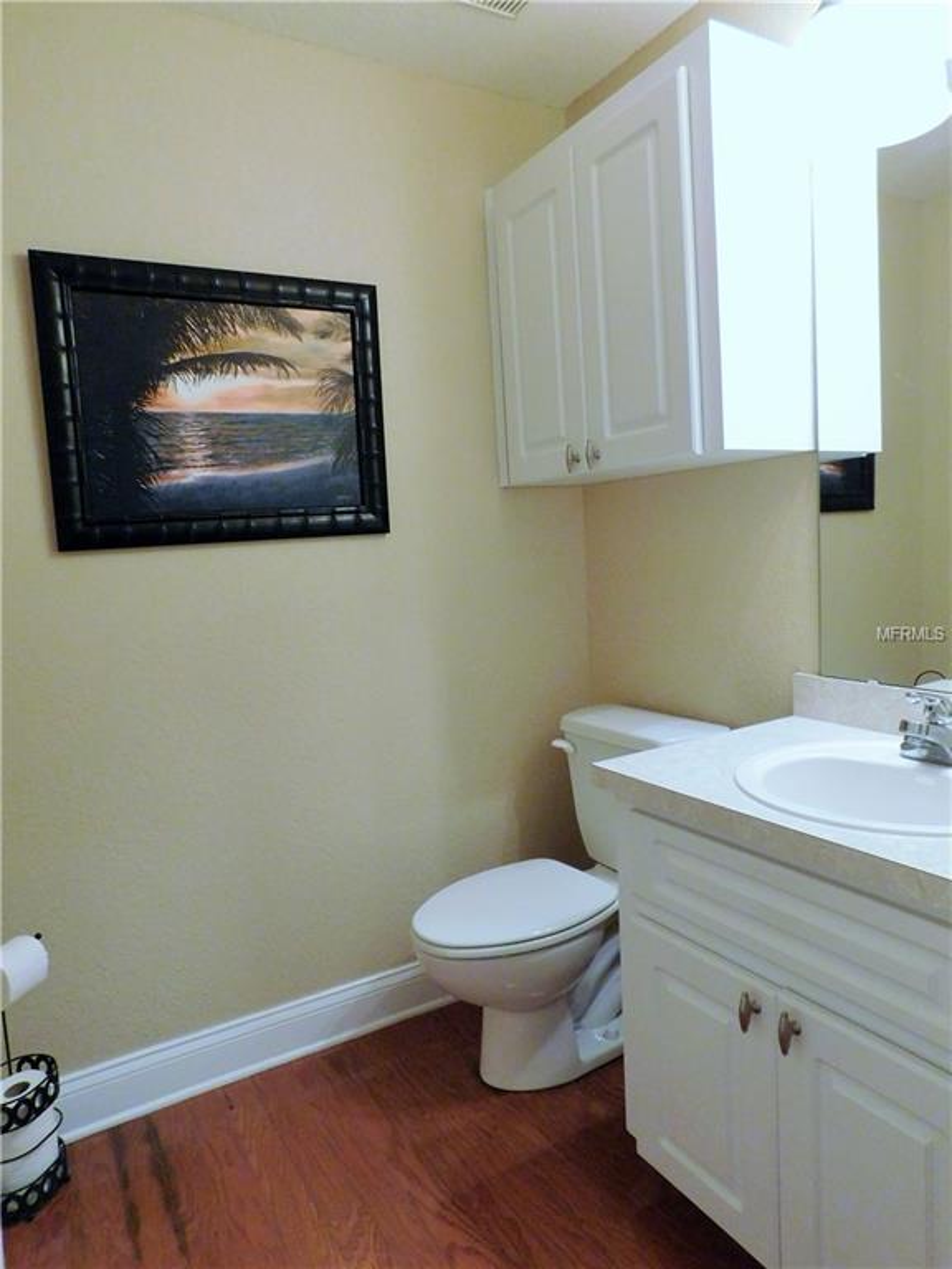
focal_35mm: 23
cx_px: 476
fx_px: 843
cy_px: 634
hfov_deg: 58.9
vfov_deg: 73.9
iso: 400
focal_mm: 4
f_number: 3
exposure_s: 1/30
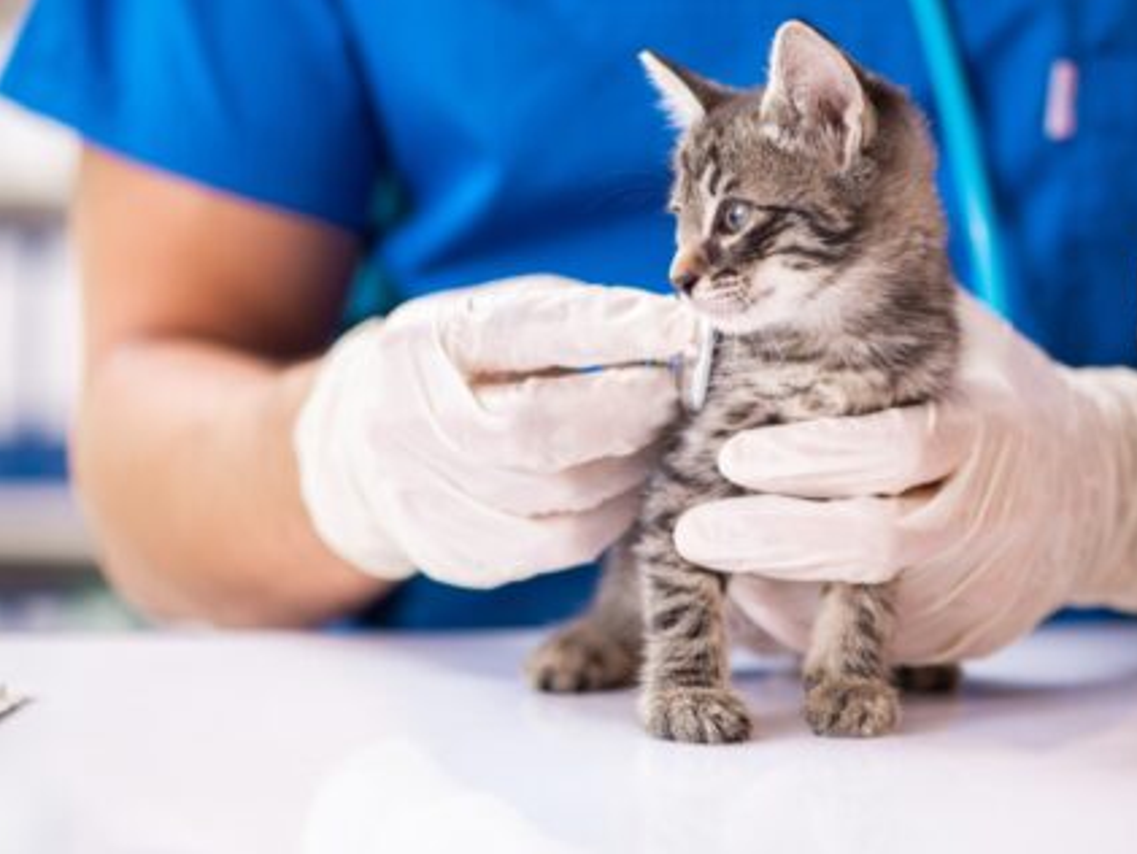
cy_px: 405
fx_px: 3943
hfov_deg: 16.4
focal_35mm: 120
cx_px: 629
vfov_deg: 12.4
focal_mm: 105
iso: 100
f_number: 4.5
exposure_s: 1/100
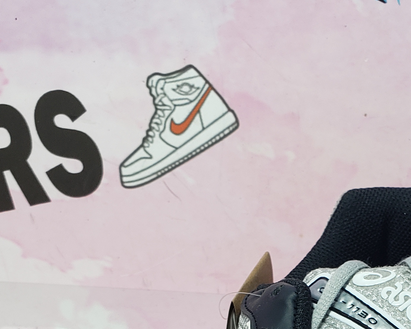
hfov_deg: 22.9
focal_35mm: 81
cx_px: 373
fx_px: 986
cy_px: 483
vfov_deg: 17.2
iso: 50
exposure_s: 1/187
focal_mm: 4.3
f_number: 2.4
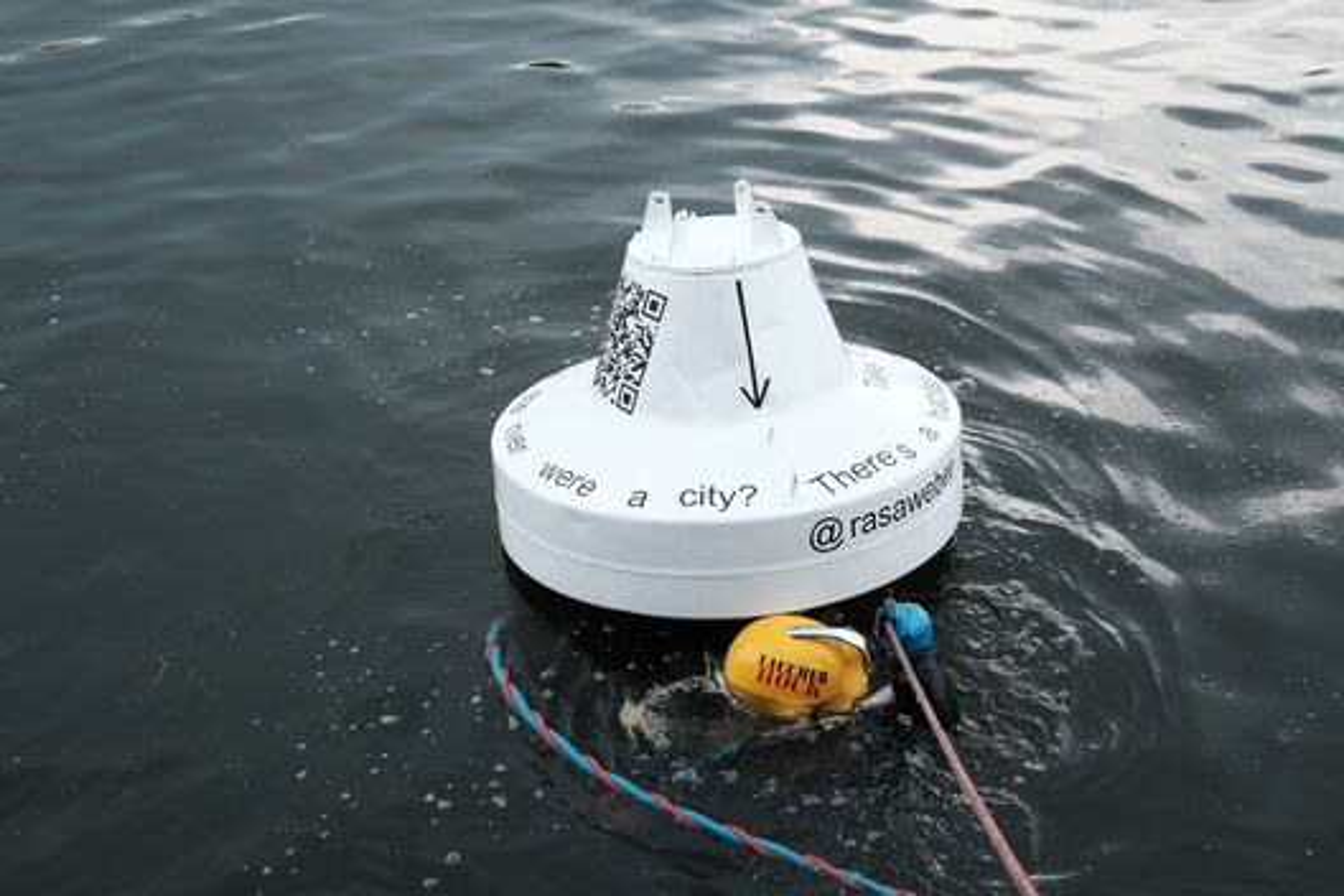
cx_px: 672
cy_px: 448
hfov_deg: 39.6
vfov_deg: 27.0
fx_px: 1867
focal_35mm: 50
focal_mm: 33
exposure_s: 1/280
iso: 320
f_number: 5.6
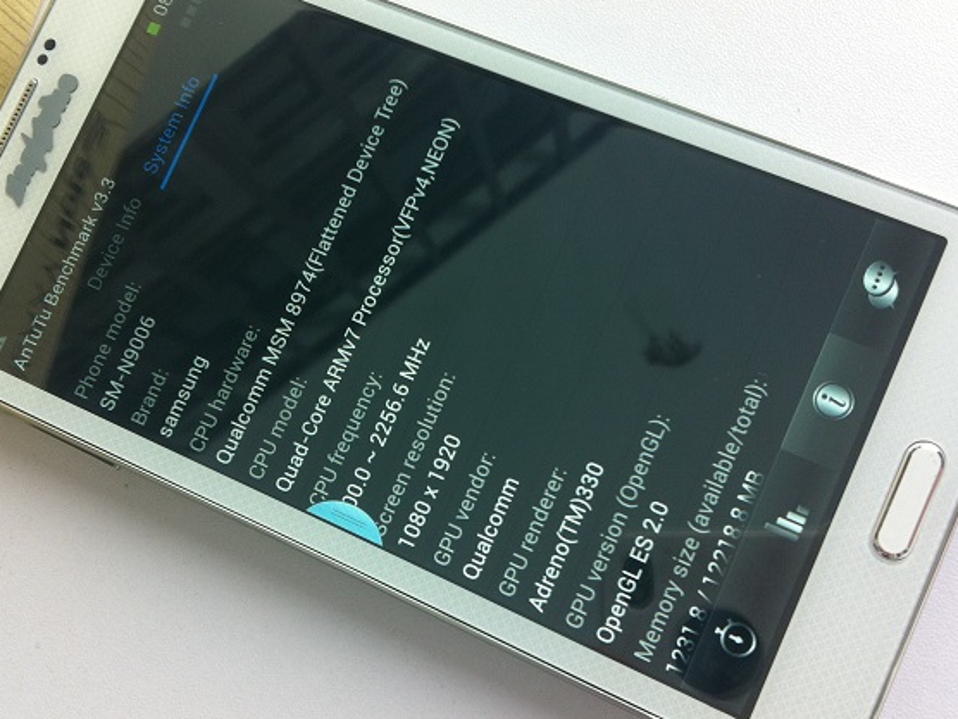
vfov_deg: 32.9
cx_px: 443
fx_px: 1218
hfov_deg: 42.9
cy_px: 359
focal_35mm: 44
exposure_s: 1/25
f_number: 2.8
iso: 80
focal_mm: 3.85
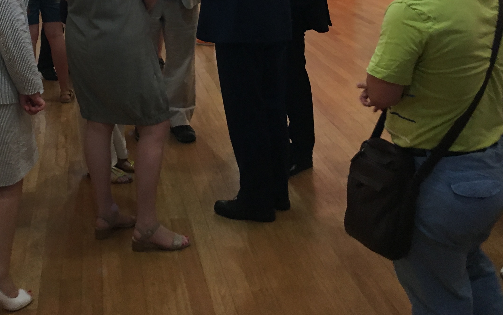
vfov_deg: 21.2
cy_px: -33
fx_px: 795
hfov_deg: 34.4
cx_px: 130
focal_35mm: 58
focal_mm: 4.15
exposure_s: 1/33
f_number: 2.2
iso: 125
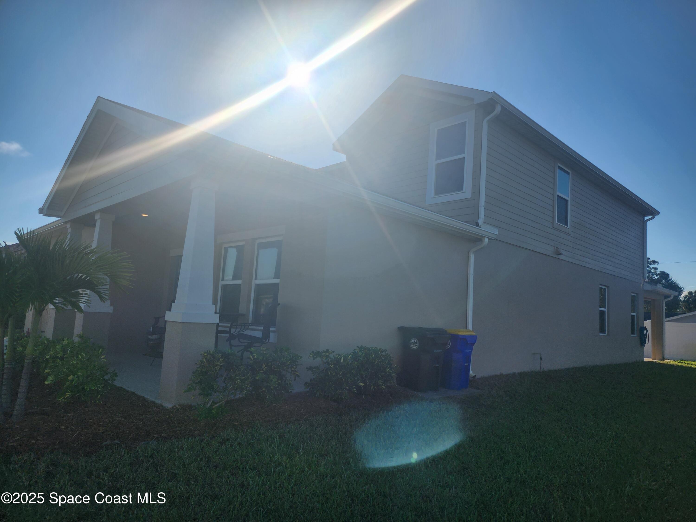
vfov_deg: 58.9
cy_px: 261
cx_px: 348
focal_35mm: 23
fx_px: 462
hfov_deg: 73.9
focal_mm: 6.4
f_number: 1.8
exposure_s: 1/3229
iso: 12
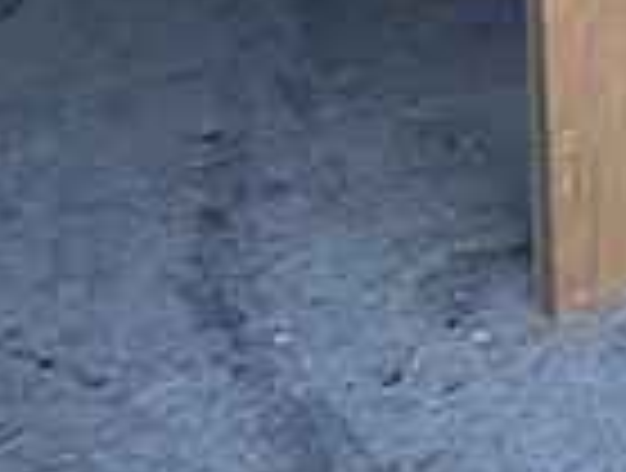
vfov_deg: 12.5
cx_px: 1896
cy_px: -697
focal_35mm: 90
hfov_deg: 11.4
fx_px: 1632
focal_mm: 2.22
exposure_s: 1/99
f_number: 2.2
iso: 50
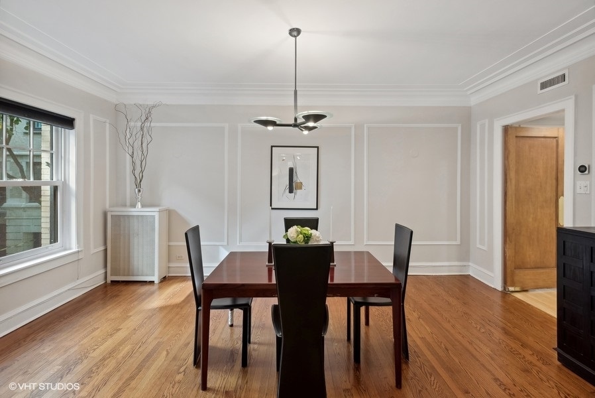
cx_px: 298
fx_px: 281
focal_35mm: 17
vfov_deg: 70.5
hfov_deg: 93.2
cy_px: 199
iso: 2000
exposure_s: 1/10
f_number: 8
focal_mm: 17
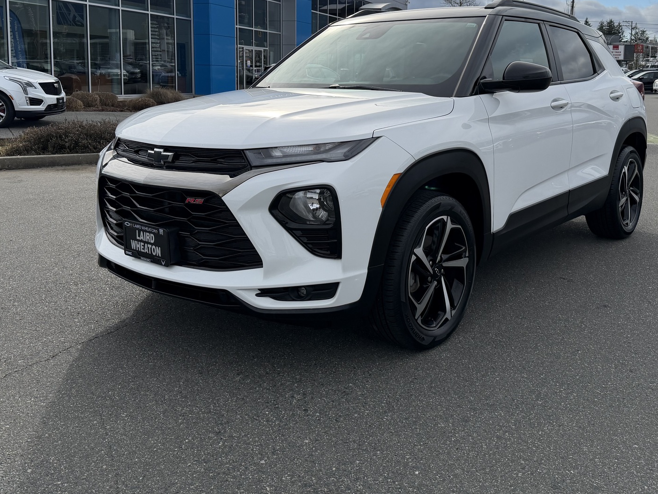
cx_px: 348
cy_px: 152
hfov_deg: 52.6
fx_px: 665
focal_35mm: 35
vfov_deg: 40.0
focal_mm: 6.76
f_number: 1.78
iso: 100
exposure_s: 1/6173
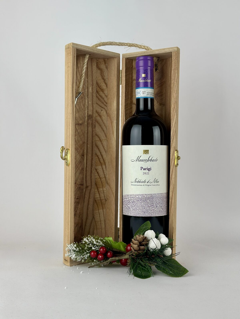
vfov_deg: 39.7
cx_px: 120
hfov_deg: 30.3
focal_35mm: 48
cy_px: 160
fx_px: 444
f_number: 1.78
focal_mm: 6.86
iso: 80
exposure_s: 1/430
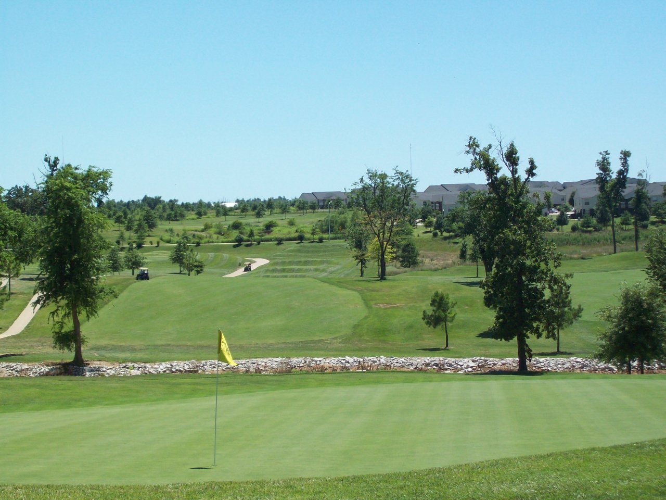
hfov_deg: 22.5
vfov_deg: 17.0
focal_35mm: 87
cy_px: 250
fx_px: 1674
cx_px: 333
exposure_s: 1/686
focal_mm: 14.3
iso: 80
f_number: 4.3
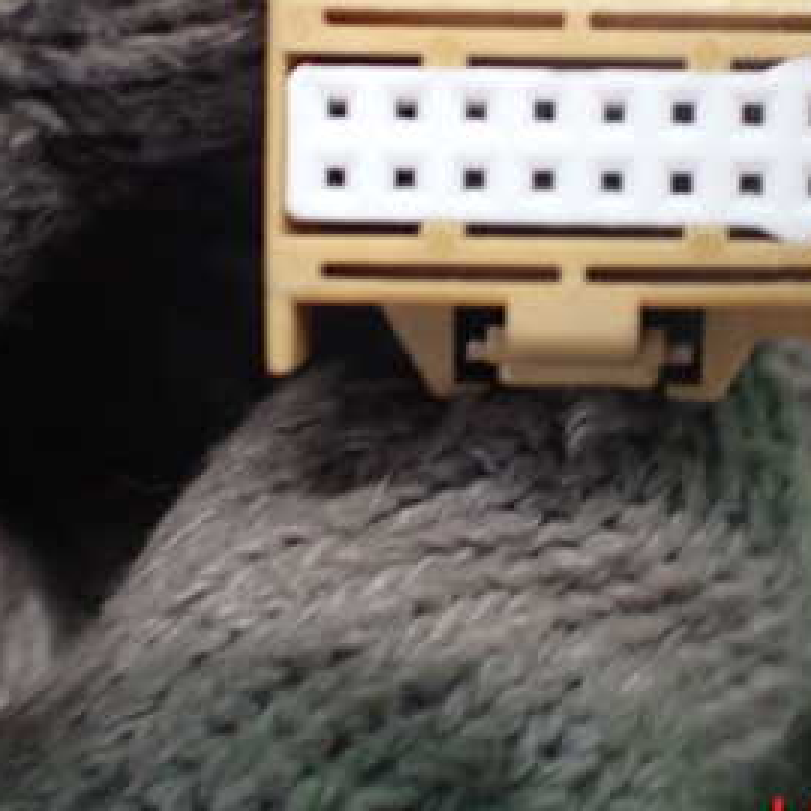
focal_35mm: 59
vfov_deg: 28.6
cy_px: 189
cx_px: 550
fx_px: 1564
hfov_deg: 28.9
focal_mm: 5.4
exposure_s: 1/50
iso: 800
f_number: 2.3
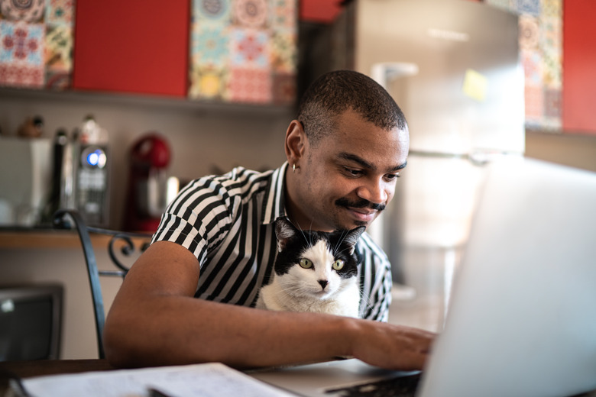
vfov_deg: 37.9
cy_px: 198
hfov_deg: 54.4
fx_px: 579
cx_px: 298
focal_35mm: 35
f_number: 1.4
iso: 400
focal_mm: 35
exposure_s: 1/320
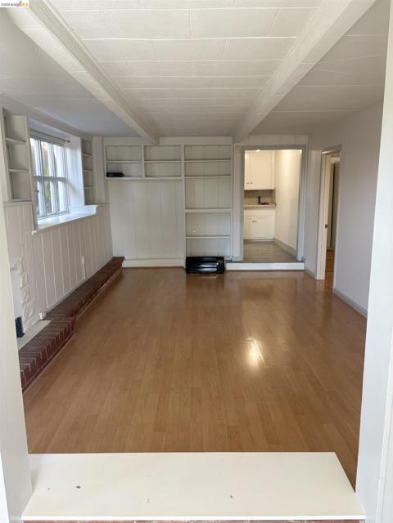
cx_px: 196
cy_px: 262
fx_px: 394
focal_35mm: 26
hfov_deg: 53.1
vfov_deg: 67.3
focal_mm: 5.96
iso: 80
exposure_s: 1/60
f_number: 1.6
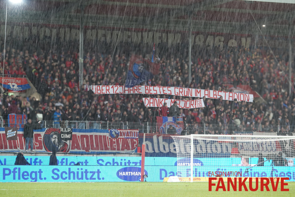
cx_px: 148
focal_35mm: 177
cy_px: 98
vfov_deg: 7.8
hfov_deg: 11.6
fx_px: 1450
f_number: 4
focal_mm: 64.84
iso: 800
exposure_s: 1/50
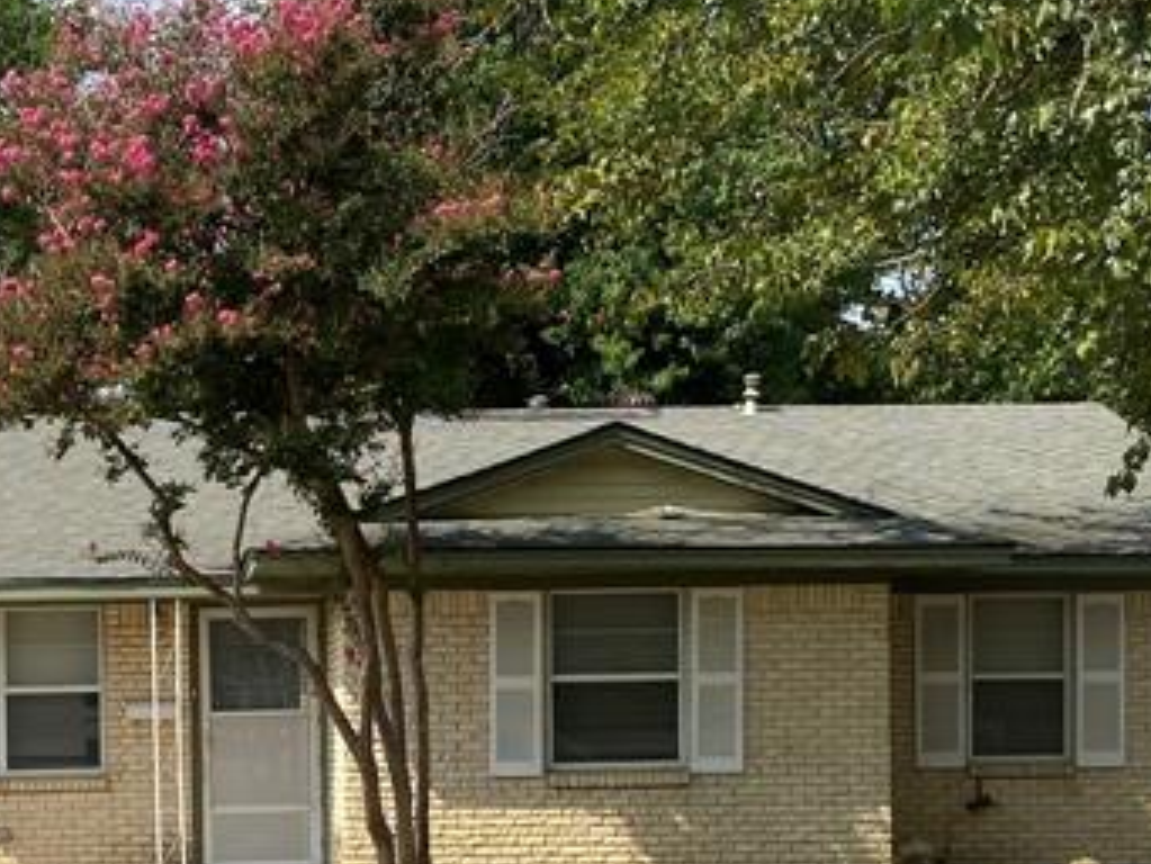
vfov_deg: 18.4
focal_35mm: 78
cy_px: 864
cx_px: 334
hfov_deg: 24.8
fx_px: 2594
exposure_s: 1/2817
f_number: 1.8
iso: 32
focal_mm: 4.25
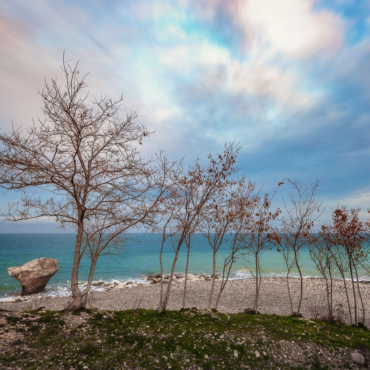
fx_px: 242
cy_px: 188
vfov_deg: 74.8
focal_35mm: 20
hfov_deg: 73.9
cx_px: 225
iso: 200
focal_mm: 15
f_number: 8
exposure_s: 1/40
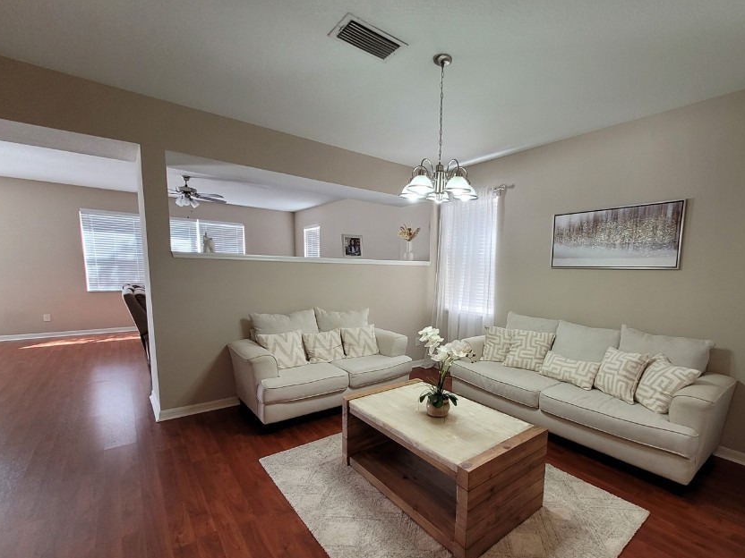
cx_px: 433
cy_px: 314
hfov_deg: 93.7
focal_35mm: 16
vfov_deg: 77.8
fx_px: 344
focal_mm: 1.74
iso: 160
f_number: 2.2
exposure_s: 1/60
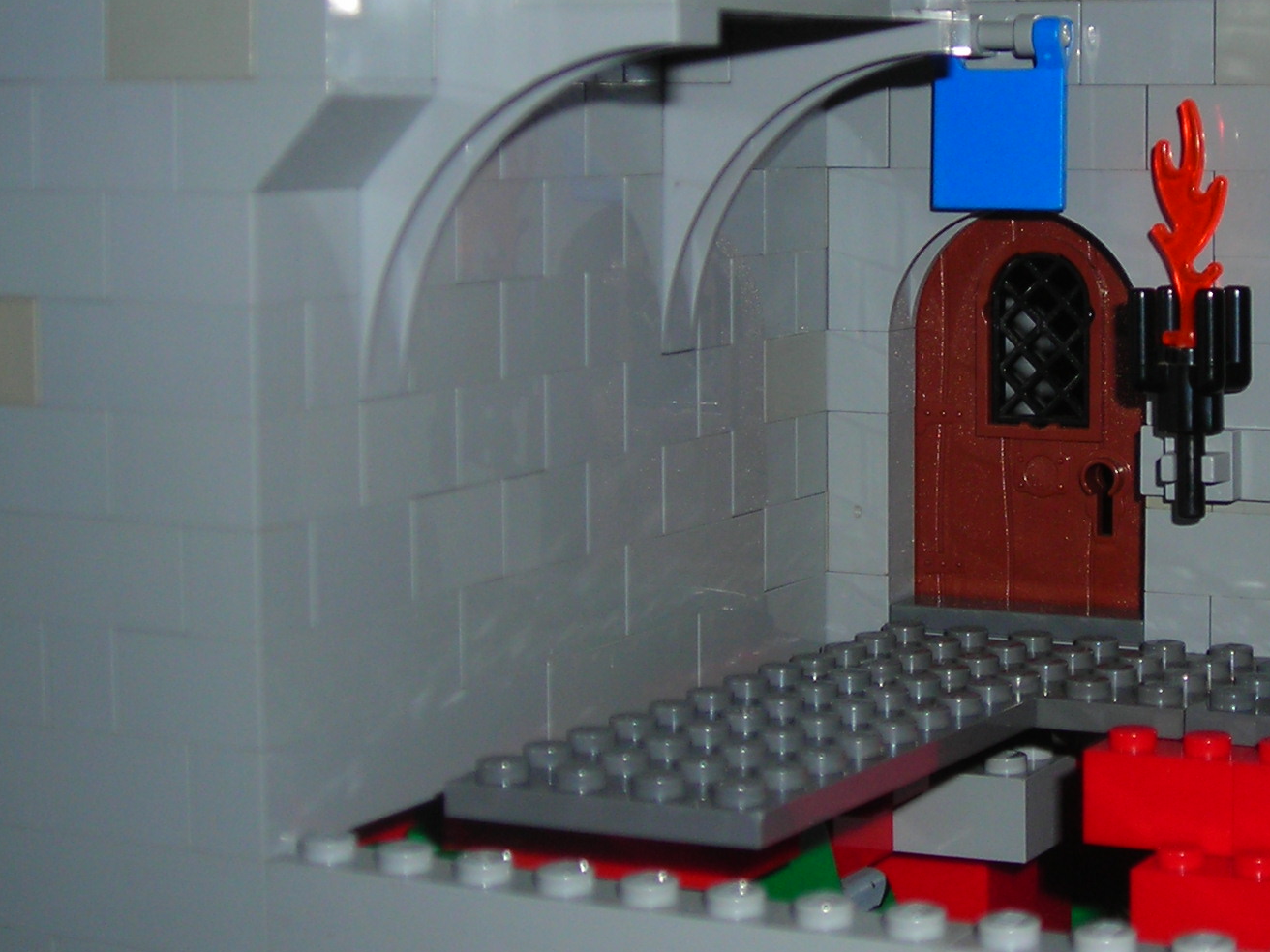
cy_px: 265
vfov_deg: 18.1
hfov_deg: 23.7
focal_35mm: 81
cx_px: 1034
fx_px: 2972
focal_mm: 6.8
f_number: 3.3
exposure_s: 1/60.1
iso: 50
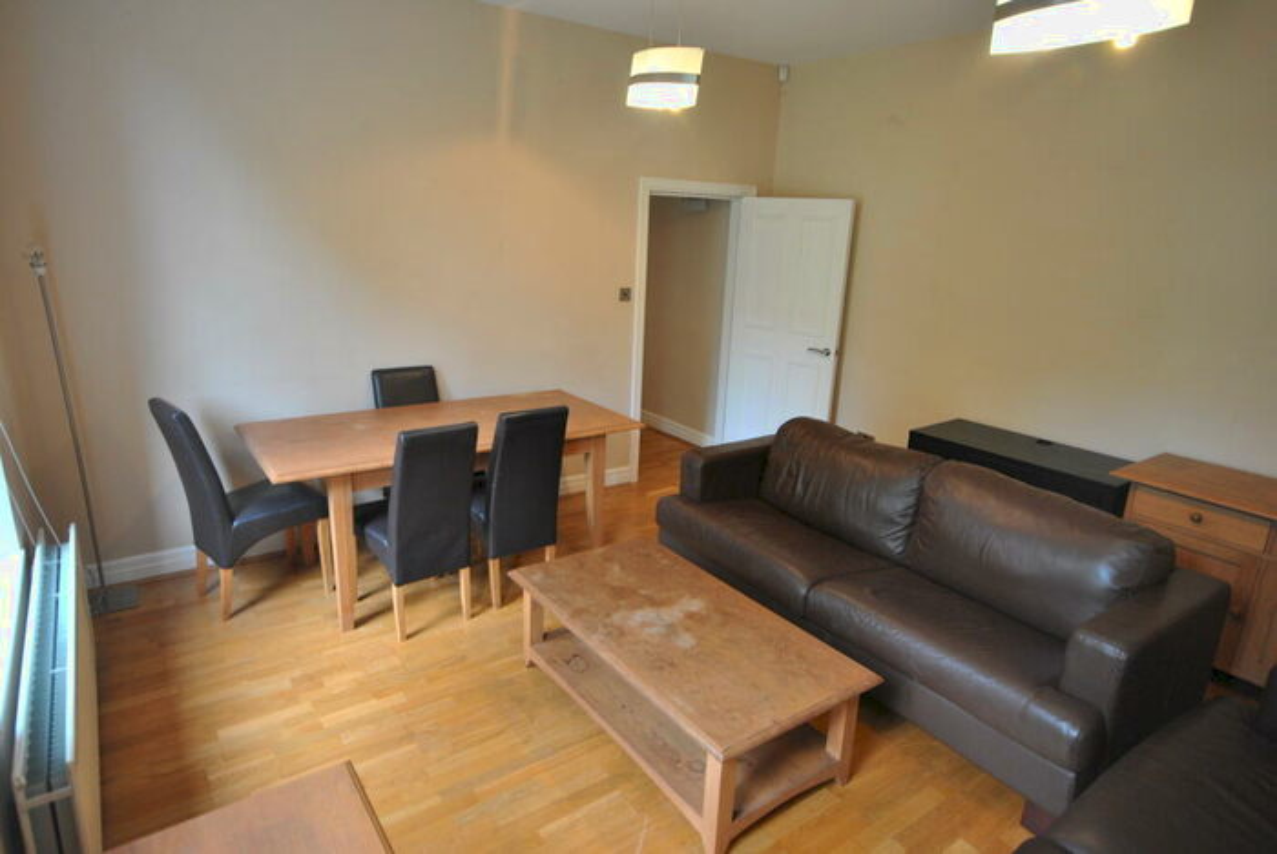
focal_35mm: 21
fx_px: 746
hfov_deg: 81.2
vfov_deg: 59.6
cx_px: 638
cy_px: 427
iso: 400
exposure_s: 1/25
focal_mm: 14
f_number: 4.8
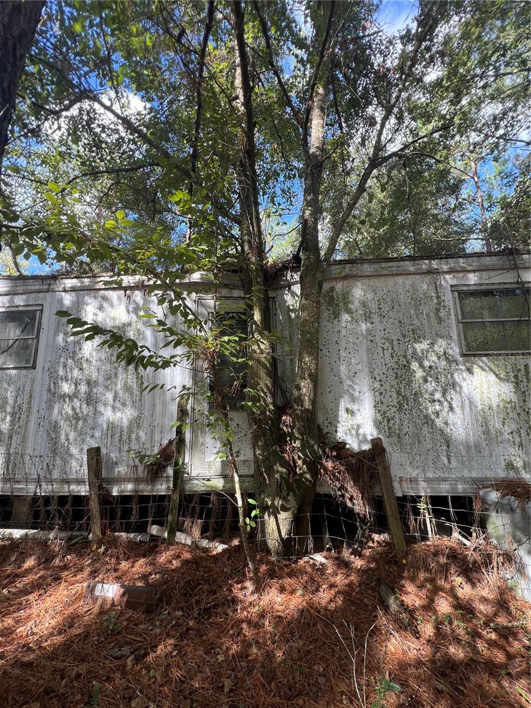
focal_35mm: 13
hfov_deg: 89.9
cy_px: 354
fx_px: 266
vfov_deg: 106.2
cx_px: 266
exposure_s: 1/112
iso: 32
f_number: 1.8
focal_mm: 1.57
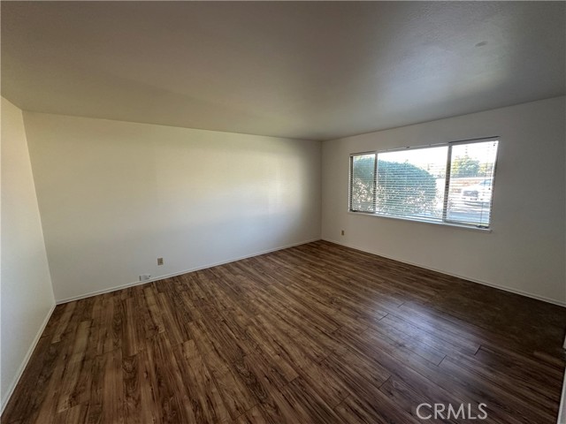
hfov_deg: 102.1
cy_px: 212
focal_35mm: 14
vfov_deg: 85.7
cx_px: 283
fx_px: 229
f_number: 2.2
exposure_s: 1/120
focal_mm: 2.22
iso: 200
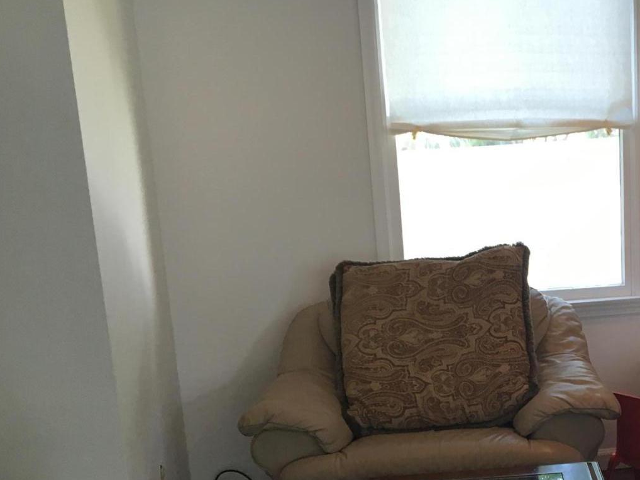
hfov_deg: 31.9
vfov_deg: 25.3
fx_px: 1054
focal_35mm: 57
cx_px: 595
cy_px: 370
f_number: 2.2
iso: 32
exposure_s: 1/30
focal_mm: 4.15
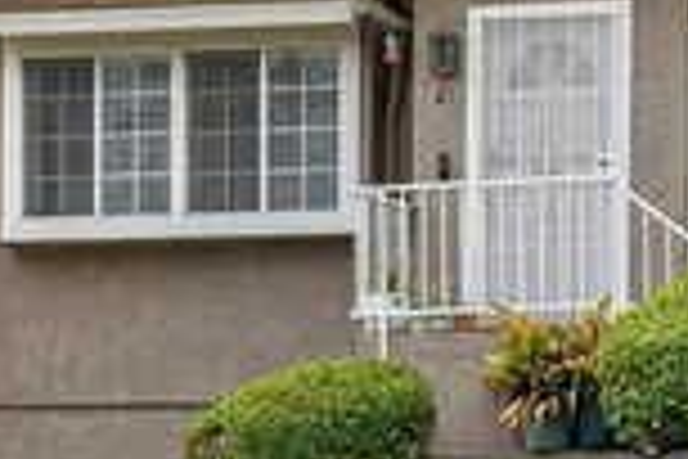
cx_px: 166
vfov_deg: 12.5
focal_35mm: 107
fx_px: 2045
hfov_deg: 19.0
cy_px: -112
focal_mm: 23
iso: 125
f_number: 4.5
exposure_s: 1/640
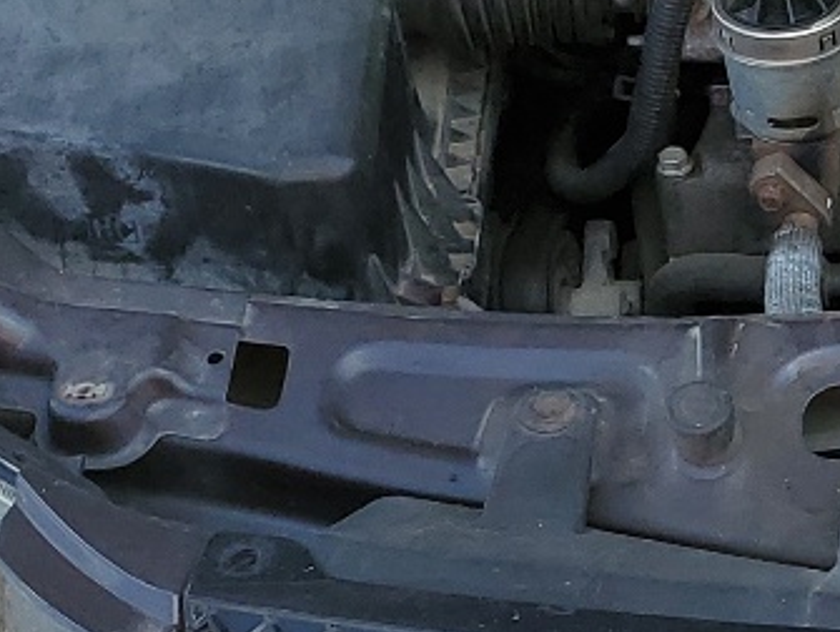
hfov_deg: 14.3
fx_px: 3012
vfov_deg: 12.0
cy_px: 379
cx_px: 1429
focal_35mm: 124
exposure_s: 1/1250
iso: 50
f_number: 1.5
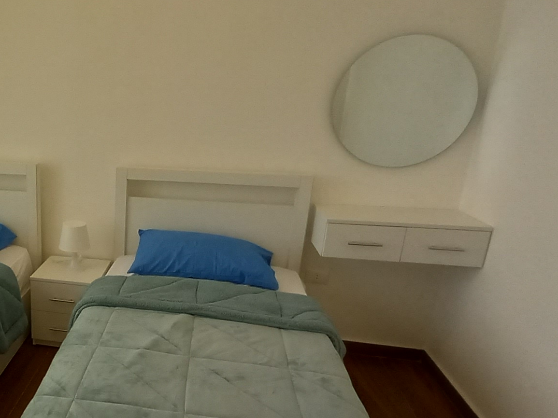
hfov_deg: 55.2
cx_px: 78
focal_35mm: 29
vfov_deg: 47.9
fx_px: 467
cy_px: 251
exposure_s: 1/100
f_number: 2.2
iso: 64
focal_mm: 1.13
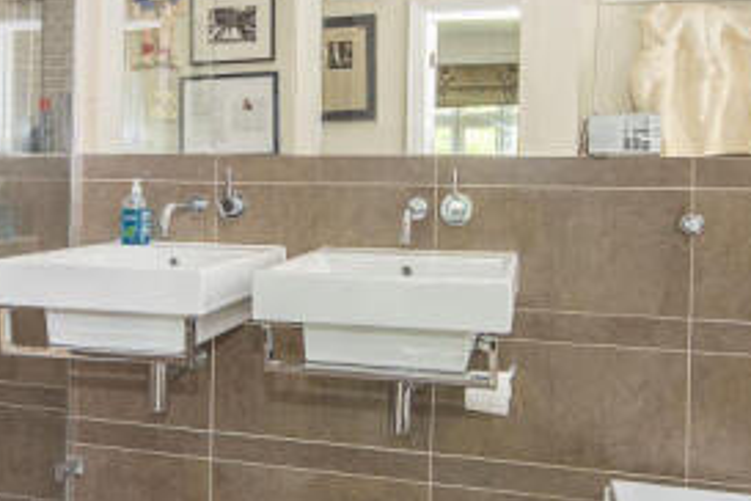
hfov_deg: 53.1
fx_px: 751
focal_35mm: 36
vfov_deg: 36.7
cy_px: 189
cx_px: 349
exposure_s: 1/15
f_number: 7.1
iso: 320
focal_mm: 15
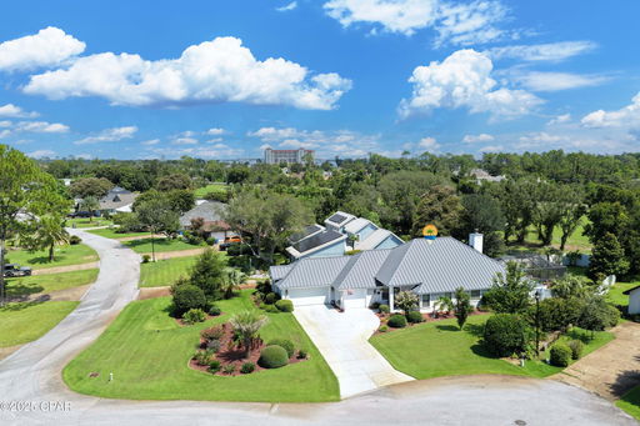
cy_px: 213
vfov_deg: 46.4
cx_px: 320
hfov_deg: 65.5
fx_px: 498
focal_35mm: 28
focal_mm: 14.45
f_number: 5.6
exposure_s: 1/240
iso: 125
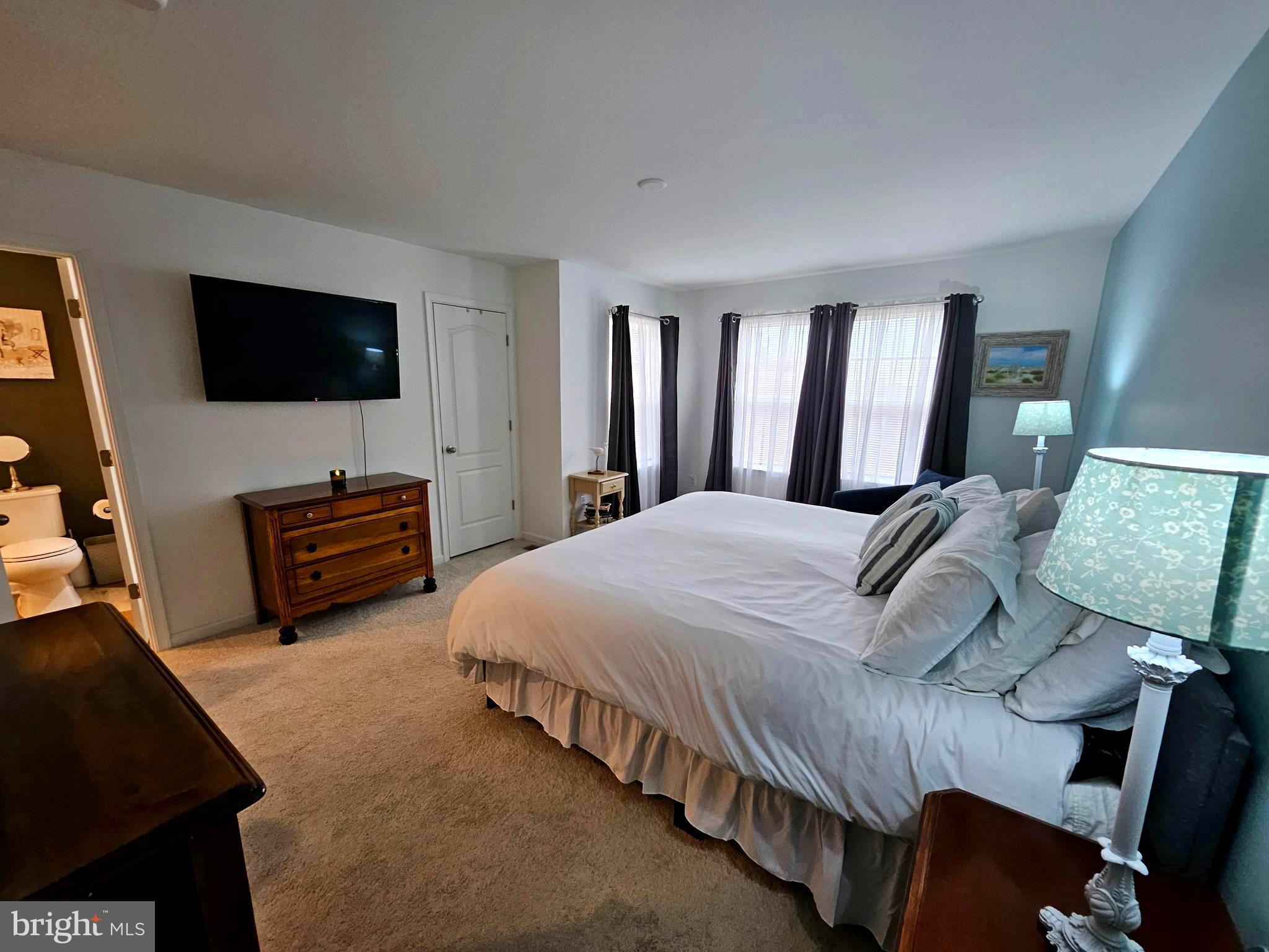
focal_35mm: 13
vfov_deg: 89.9
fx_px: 477
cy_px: 476
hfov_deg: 106.2
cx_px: 634
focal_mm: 1.74
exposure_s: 1/60
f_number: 2.2
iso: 125
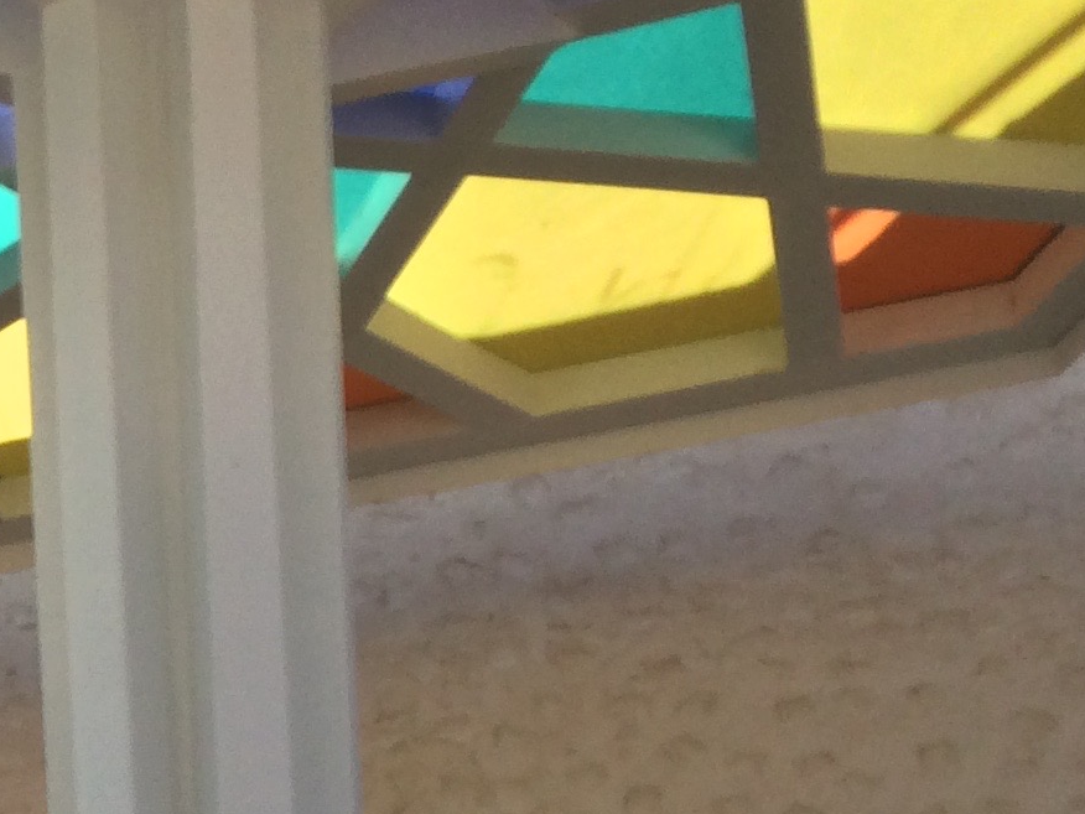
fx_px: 3385
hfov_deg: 16.0
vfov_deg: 13.1
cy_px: 1137
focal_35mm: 108
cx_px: -746
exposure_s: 1/1786
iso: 32
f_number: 2.2
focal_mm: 4.15
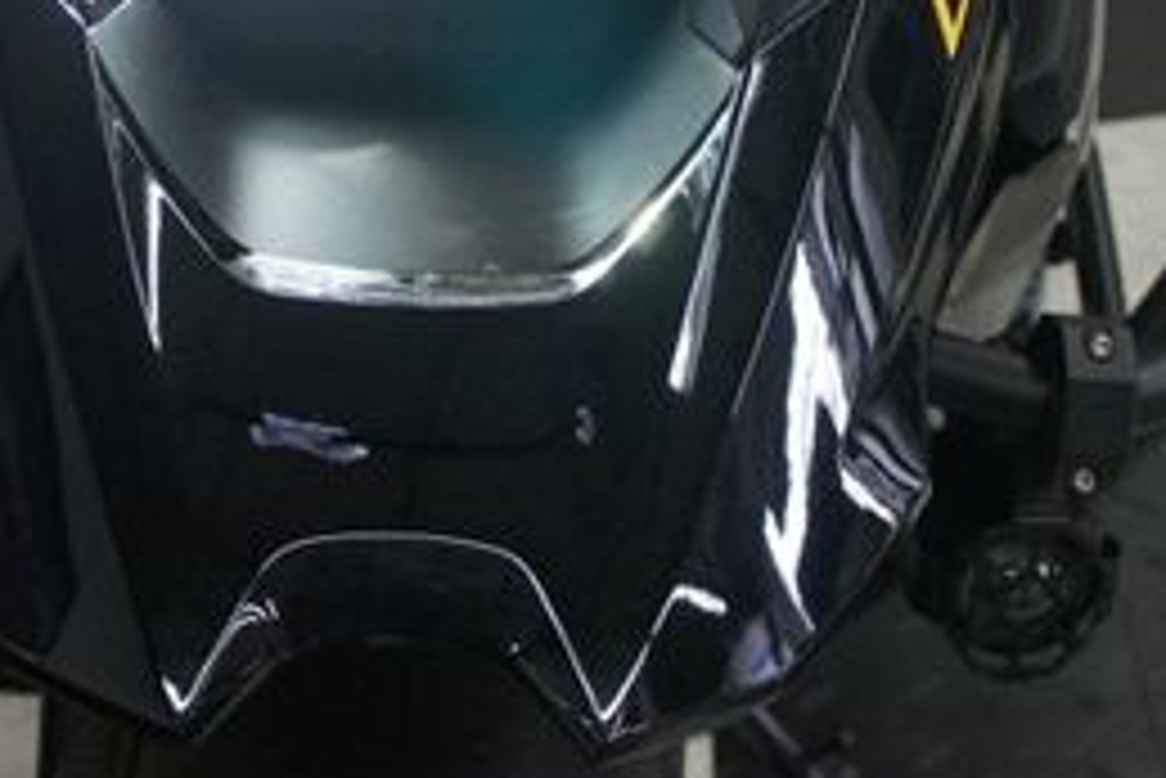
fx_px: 2398
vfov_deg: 17.6
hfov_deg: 27.3
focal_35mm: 74
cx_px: 464
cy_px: -139
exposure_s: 1/250
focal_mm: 20
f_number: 4
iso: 1600
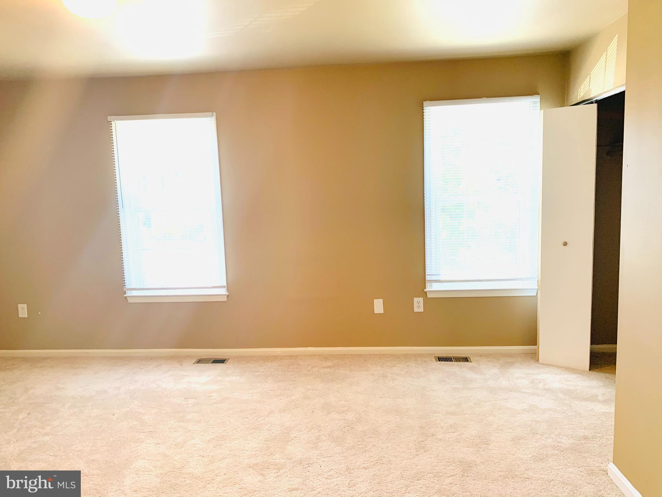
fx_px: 497
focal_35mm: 26
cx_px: 331
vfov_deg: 53.1
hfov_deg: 67.3
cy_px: 248
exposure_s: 1/60
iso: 64
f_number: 1.8
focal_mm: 4.25
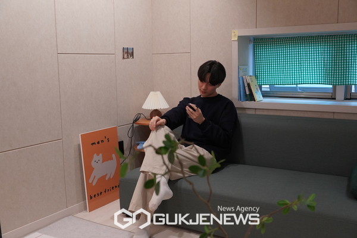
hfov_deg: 46.4
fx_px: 416
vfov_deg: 31.8
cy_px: 119
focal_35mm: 42
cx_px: 178
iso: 2000
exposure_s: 1/160
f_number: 4.5
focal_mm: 28
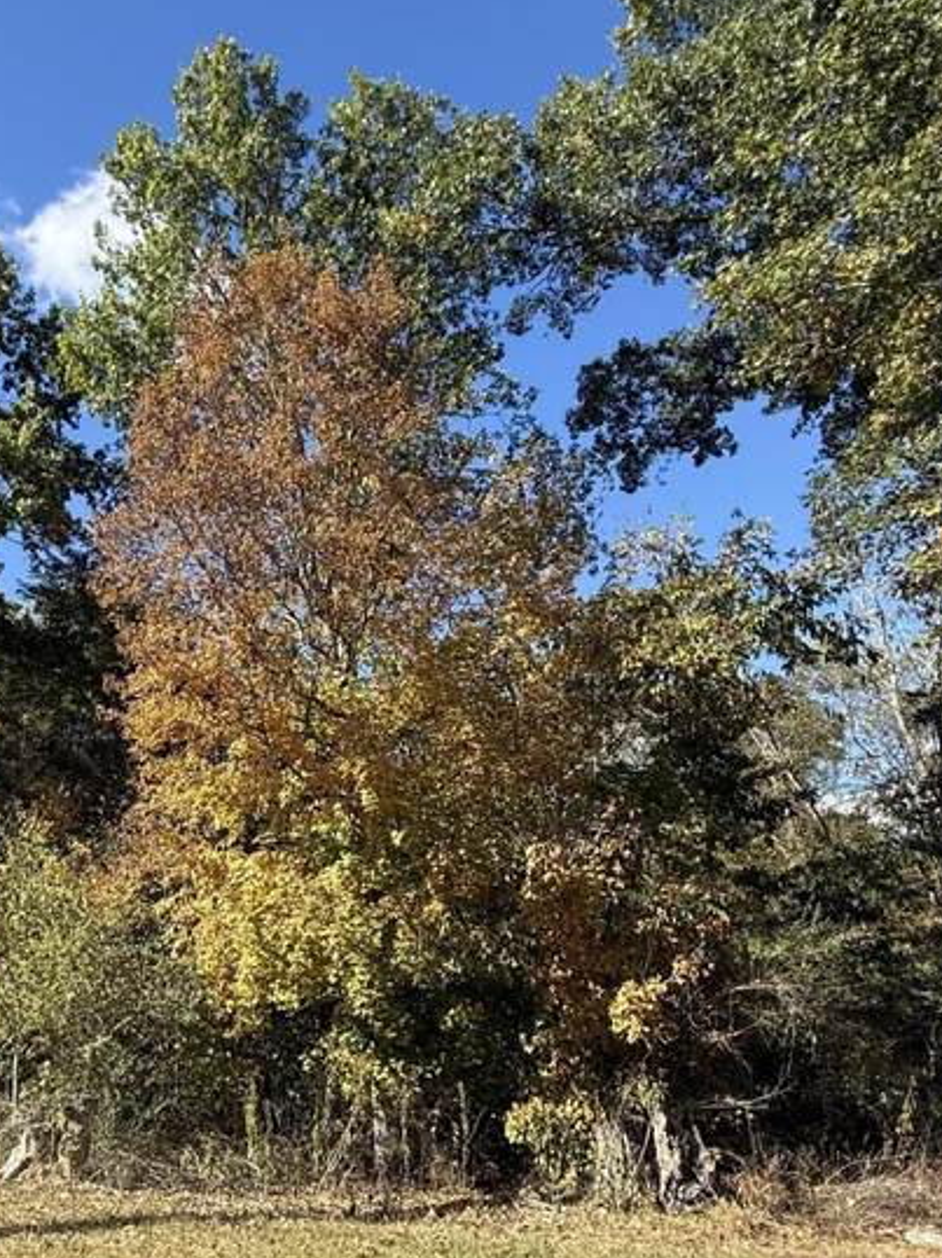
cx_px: 210
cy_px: 776
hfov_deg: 51.9
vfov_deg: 68.5
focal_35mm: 25
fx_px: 908
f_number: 2.2
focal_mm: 2.22
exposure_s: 1/686
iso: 50
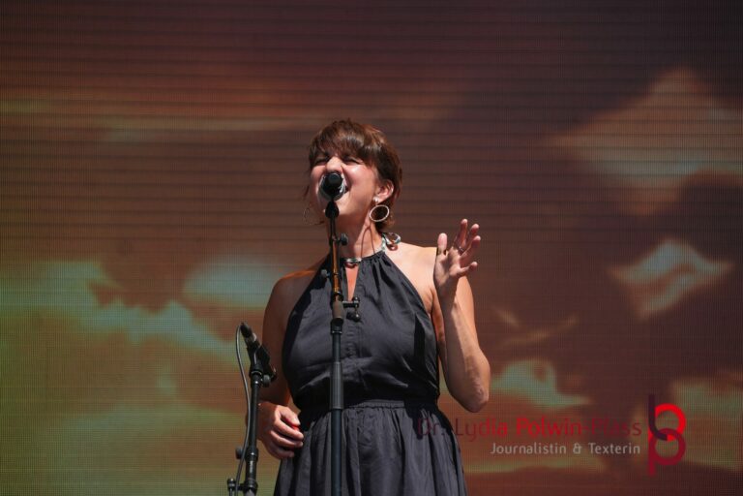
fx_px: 4643
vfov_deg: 6.1
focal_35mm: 225
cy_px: 248
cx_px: 372
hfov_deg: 9.1
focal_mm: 150
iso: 100
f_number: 6.3
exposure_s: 1/320
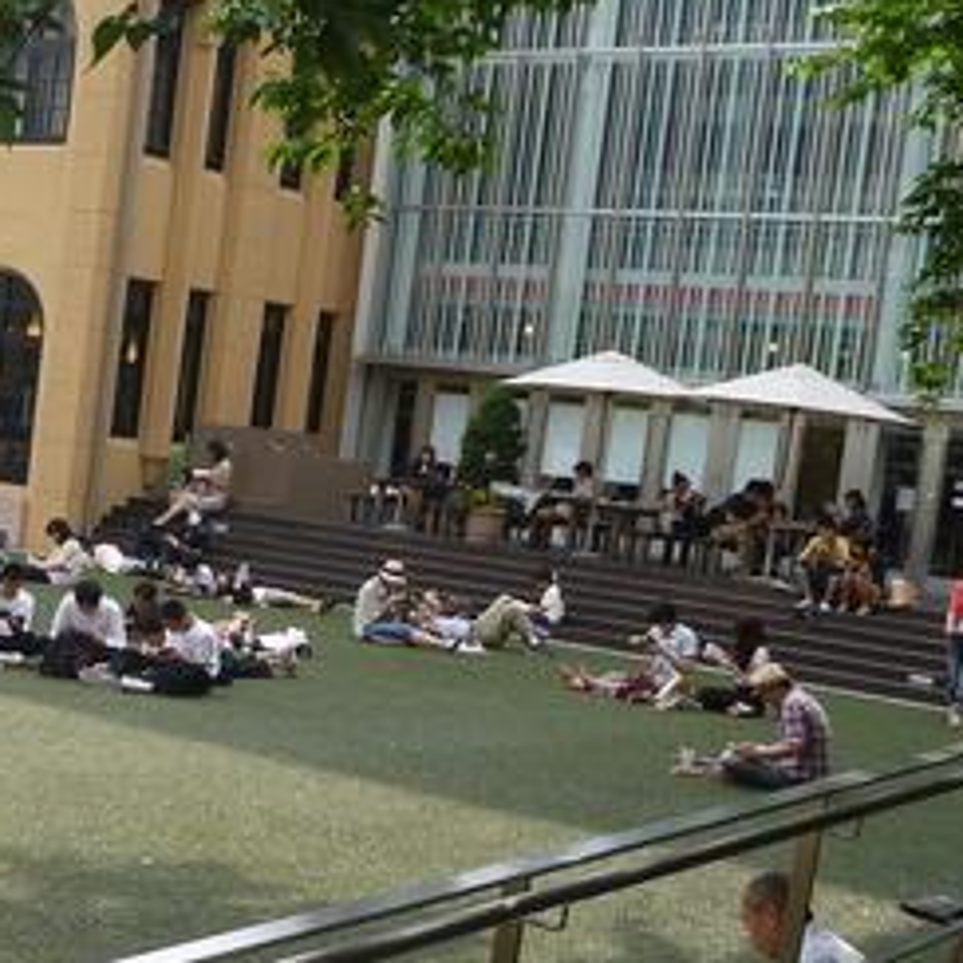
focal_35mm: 71
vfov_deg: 24.2
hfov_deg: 23.2
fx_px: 2235
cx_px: -28
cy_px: 641
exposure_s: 1/160
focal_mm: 4.9
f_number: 3.3
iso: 80
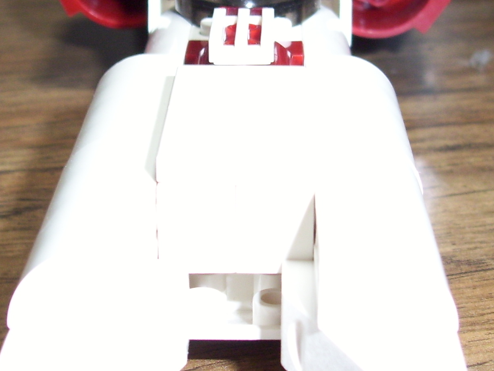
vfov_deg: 16.2
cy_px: 134
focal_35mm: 91
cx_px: 226
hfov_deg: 21.5
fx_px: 1299
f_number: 2.9
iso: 80
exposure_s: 1/40
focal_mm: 5.7
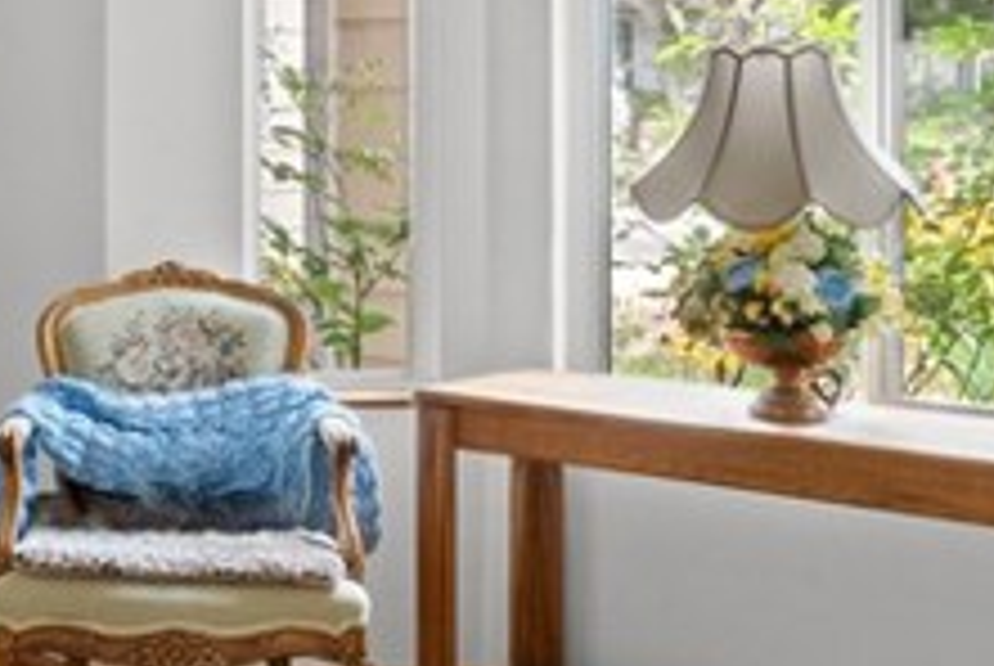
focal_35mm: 74
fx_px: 2046
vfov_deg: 18.2
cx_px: 76
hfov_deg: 26.3
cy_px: 79
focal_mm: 16
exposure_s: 1/15
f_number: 8
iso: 1000
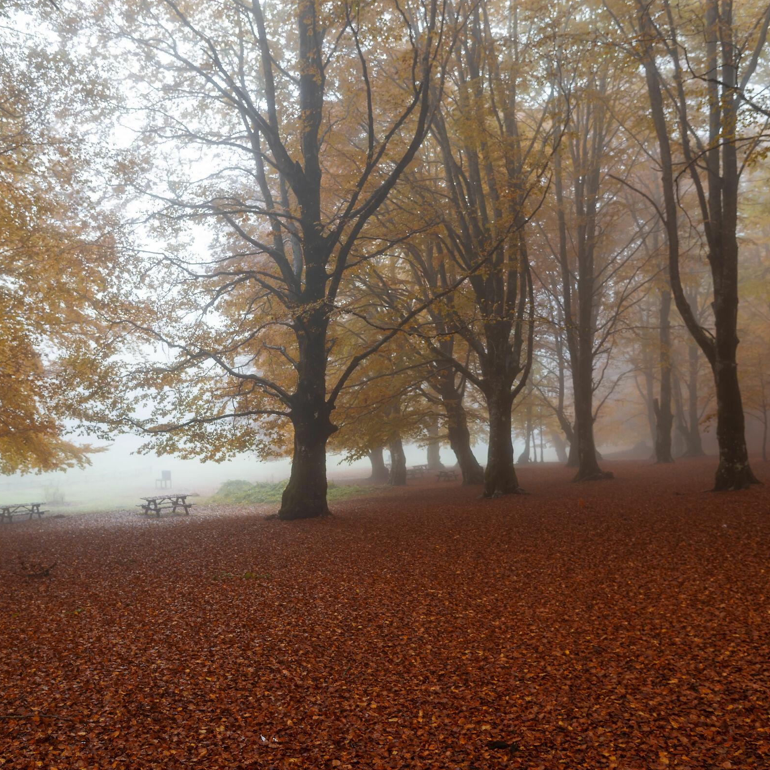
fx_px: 780
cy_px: 384
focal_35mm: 31
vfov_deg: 52.5
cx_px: 361
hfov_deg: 52.5
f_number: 4
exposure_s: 1/15
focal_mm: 24
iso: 200
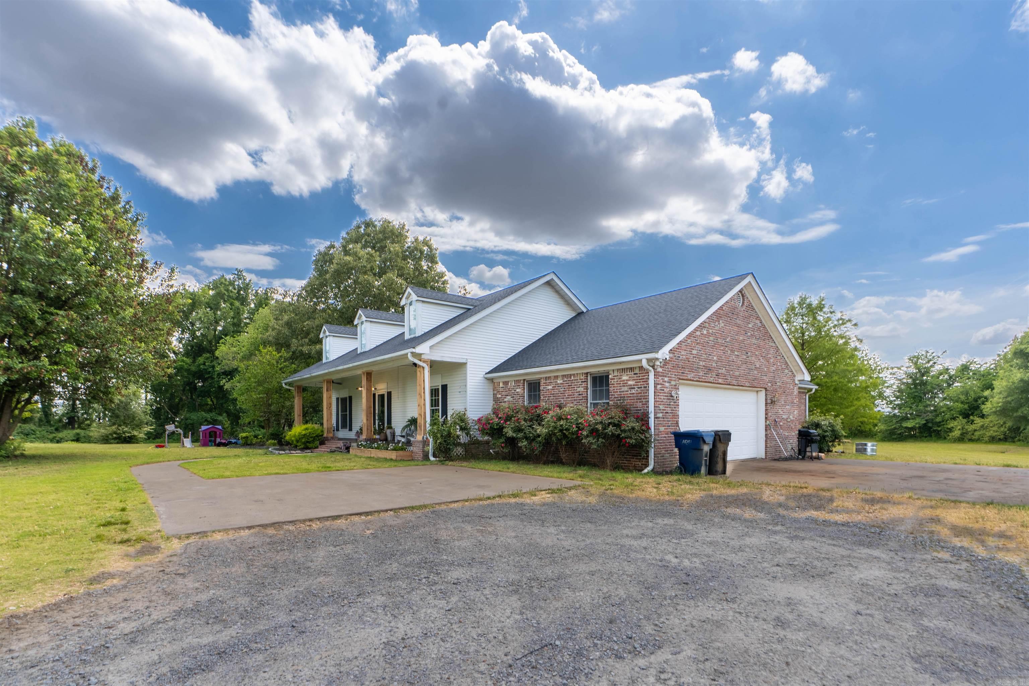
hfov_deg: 96.7
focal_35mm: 16
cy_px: 343
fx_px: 457
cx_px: 514
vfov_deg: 73.7
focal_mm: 16
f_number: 9
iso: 100
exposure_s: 1/1000
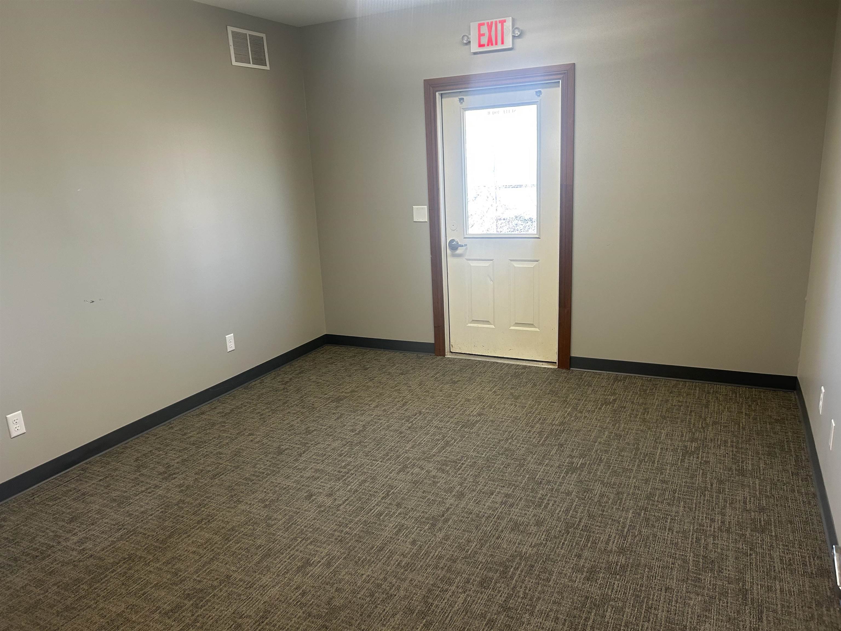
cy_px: 316
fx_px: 632
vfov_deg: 53.1
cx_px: 420
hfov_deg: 67.3
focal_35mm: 26
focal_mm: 5.7
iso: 125
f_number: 1.5
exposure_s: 1/120
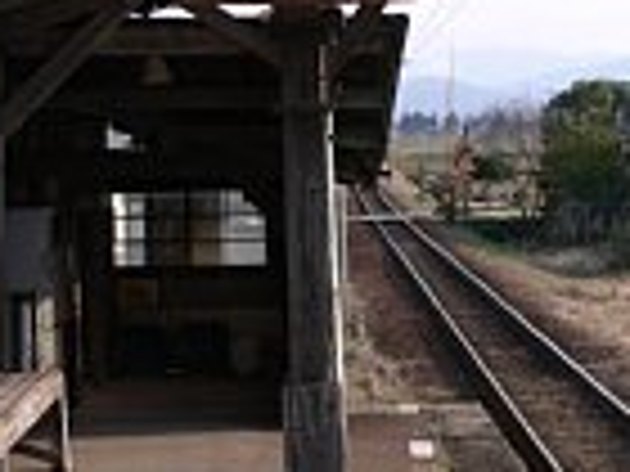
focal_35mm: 100
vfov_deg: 14.8
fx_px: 1820
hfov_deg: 19.6
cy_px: 234
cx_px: 274
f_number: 5.6
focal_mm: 7.4
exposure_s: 1/125
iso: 80
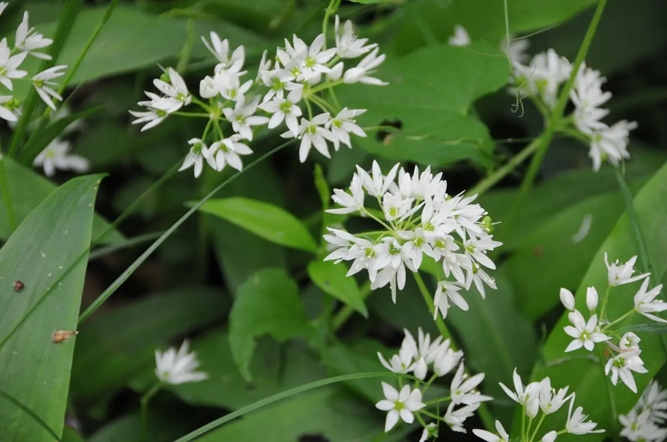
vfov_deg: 6.1
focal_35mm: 225
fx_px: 4162
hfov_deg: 9.2
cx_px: 334
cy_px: 221
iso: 400
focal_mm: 150
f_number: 5.6
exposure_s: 1/50
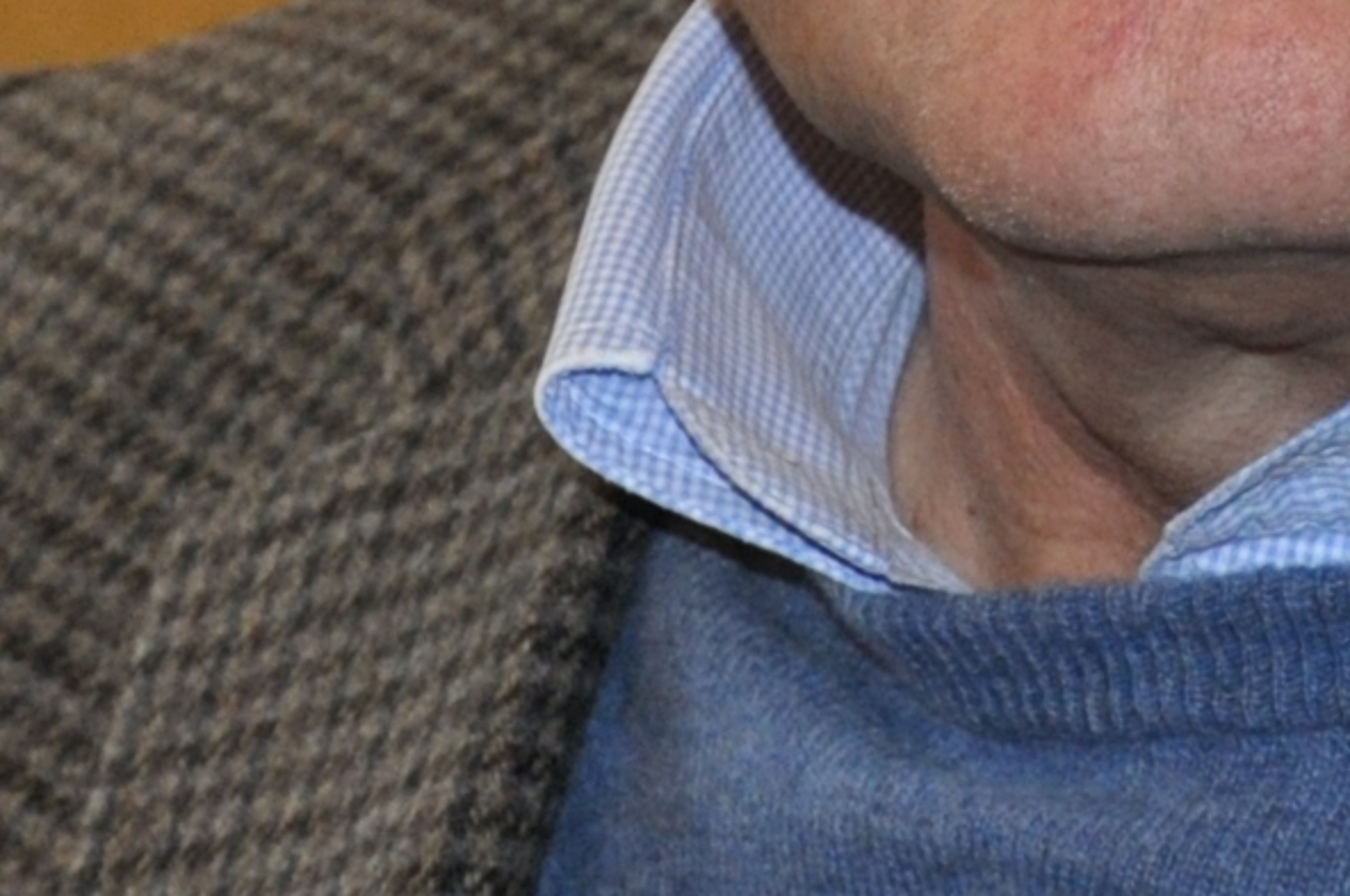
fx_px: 13733
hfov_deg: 5.6
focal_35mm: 367
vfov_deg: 3.7
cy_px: -545
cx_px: 955
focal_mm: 45
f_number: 4.8
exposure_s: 1/60
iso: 800
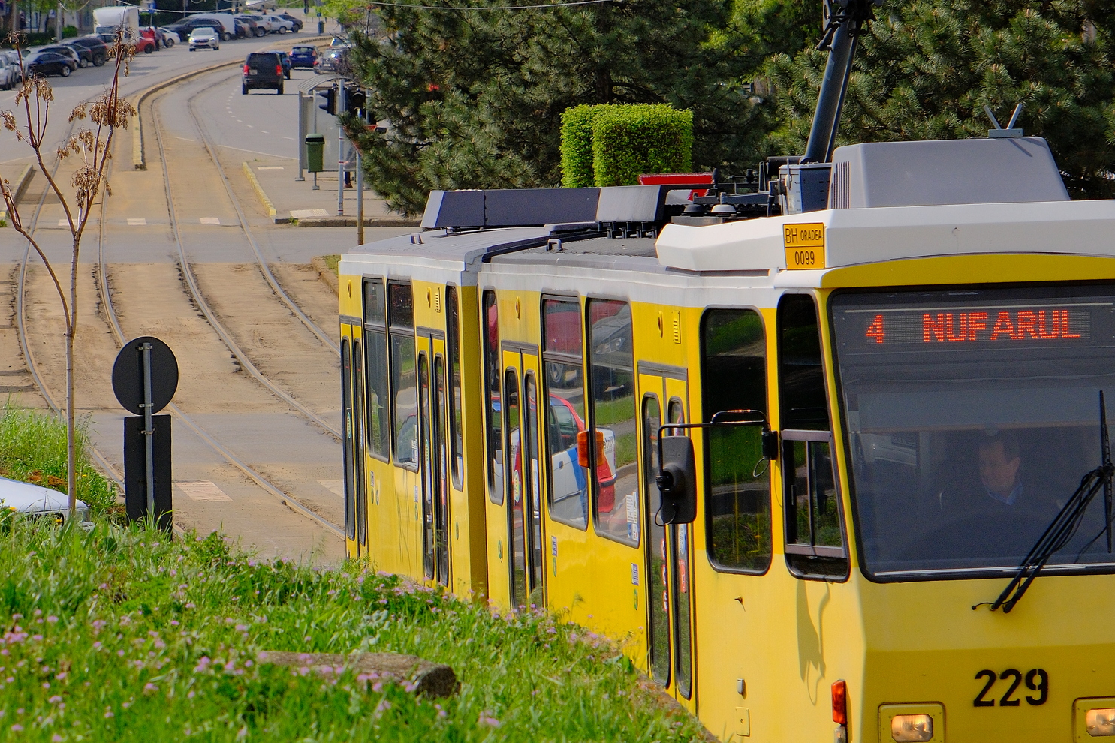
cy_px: 402
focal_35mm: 206
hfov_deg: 10.0
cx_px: 544
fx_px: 6380
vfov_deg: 6.7
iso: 500
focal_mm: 80
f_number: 5.6
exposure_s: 1/2000
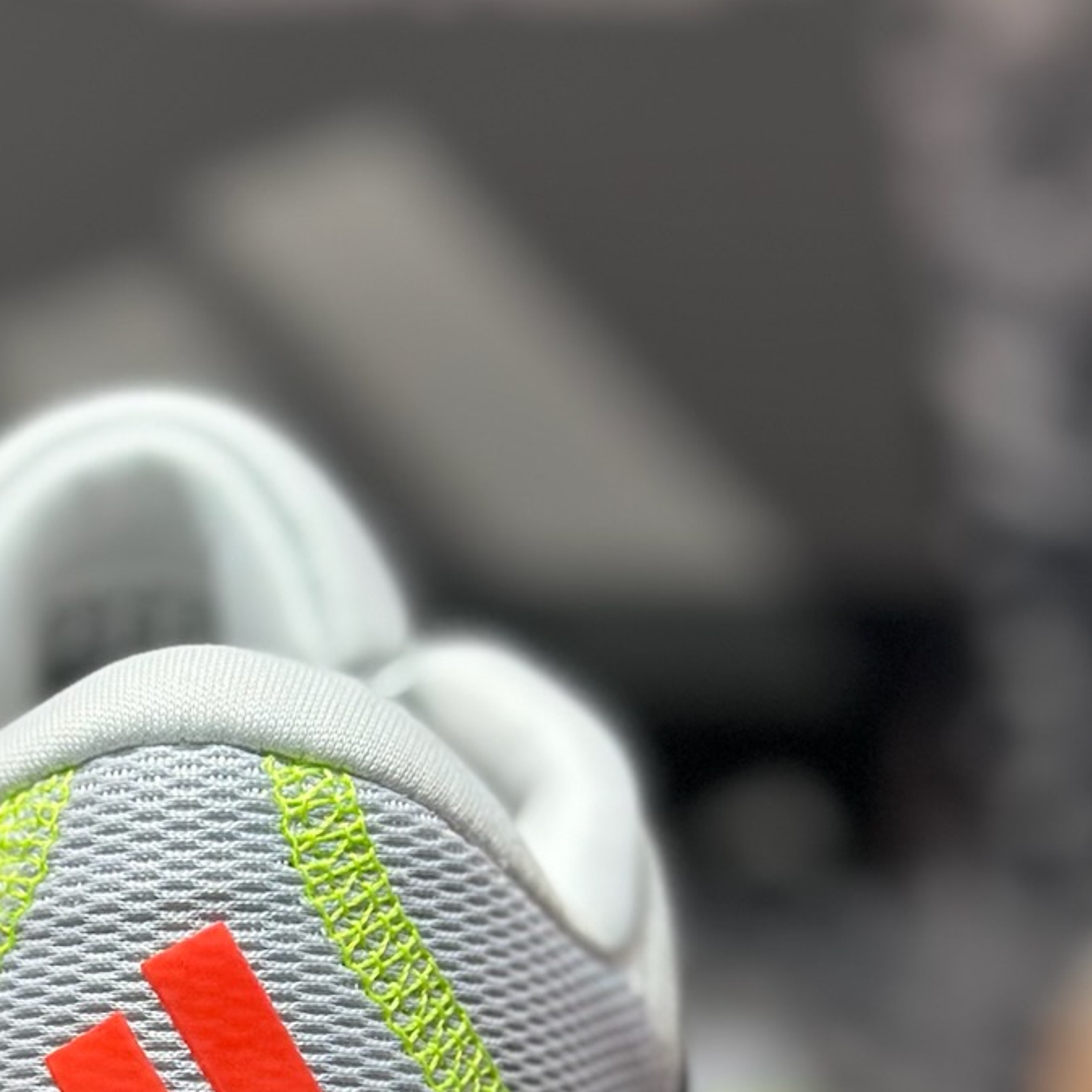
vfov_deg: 13.2
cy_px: 1233
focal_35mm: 129
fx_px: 4604
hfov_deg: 13.4
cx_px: 154
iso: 80
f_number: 1.78
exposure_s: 1/499
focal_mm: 6.86
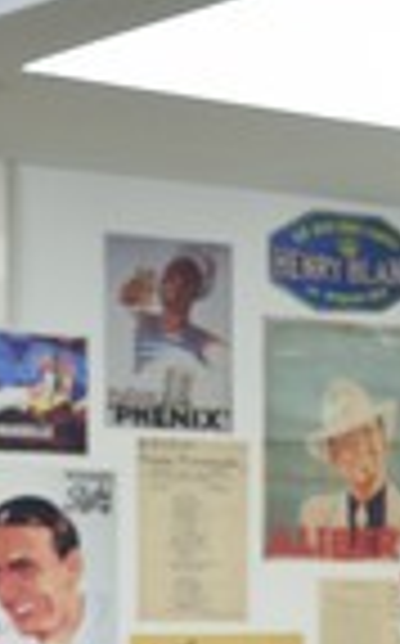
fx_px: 2309
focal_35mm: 132
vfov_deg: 15.6
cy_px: 590
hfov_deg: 9.4
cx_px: 751
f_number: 7.1
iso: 800
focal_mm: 44
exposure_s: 1/25
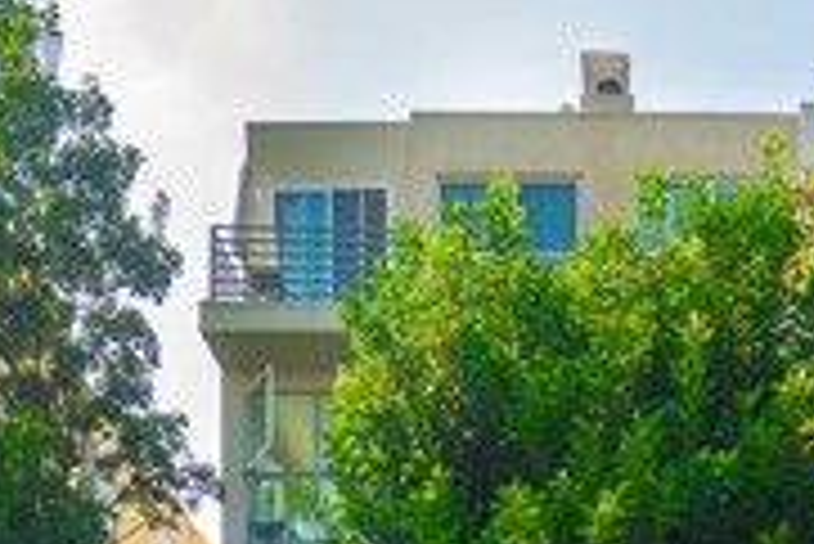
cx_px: 666
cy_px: 728
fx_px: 1199
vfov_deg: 22.5
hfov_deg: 36.1
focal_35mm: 53
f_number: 5.6
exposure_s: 1/250
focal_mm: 10
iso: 100
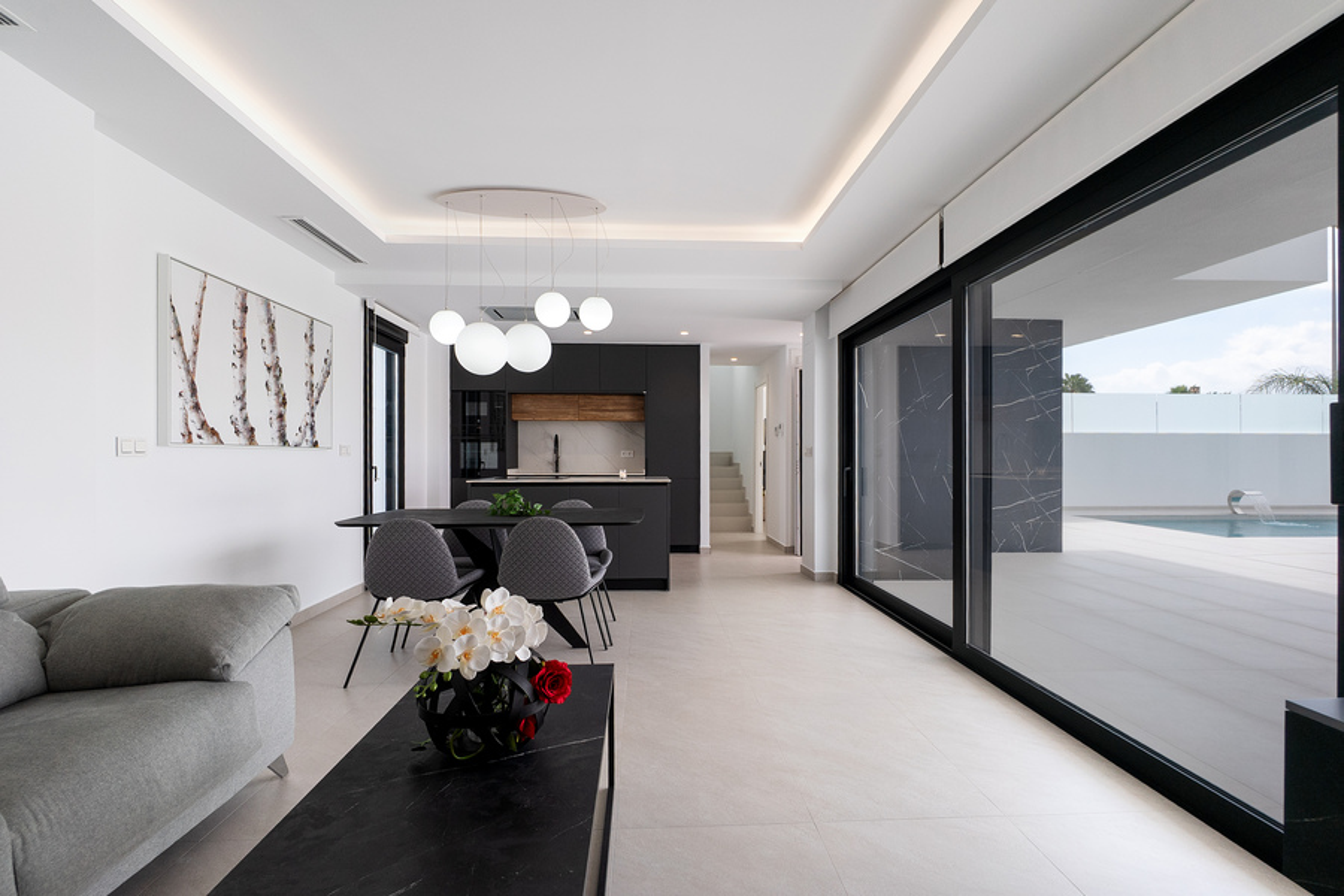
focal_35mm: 15
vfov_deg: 77.3
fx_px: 560
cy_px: 448
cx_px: 672
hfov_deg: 100.4
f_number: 8
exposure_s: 1/40
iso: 320
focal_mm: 10
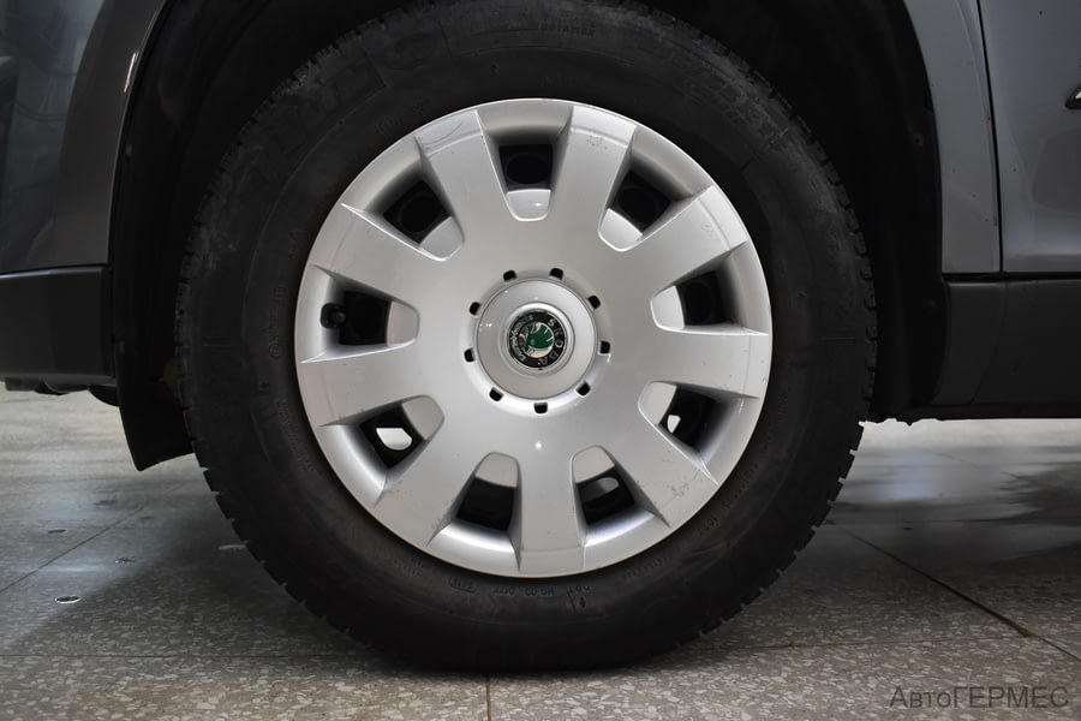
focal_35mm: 32
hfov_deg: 59.5
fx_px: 946
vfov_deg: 41.7
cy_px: 360
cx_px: 540
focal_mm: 21
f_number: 3.8
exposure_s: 1/60
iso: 800
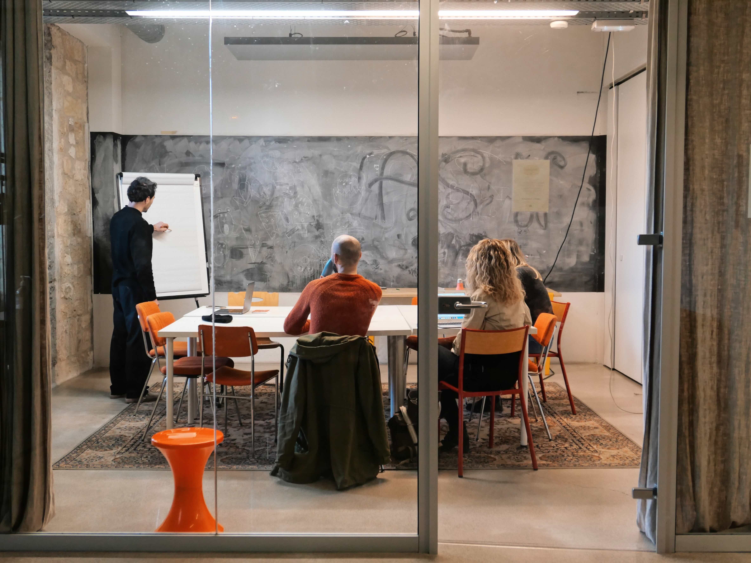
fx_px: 803
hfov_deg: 50.1
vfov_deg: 38.7
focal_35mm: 37
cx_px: 376
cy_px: 282
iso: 640
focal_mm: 16.5
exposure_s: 1/80
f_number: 2.4
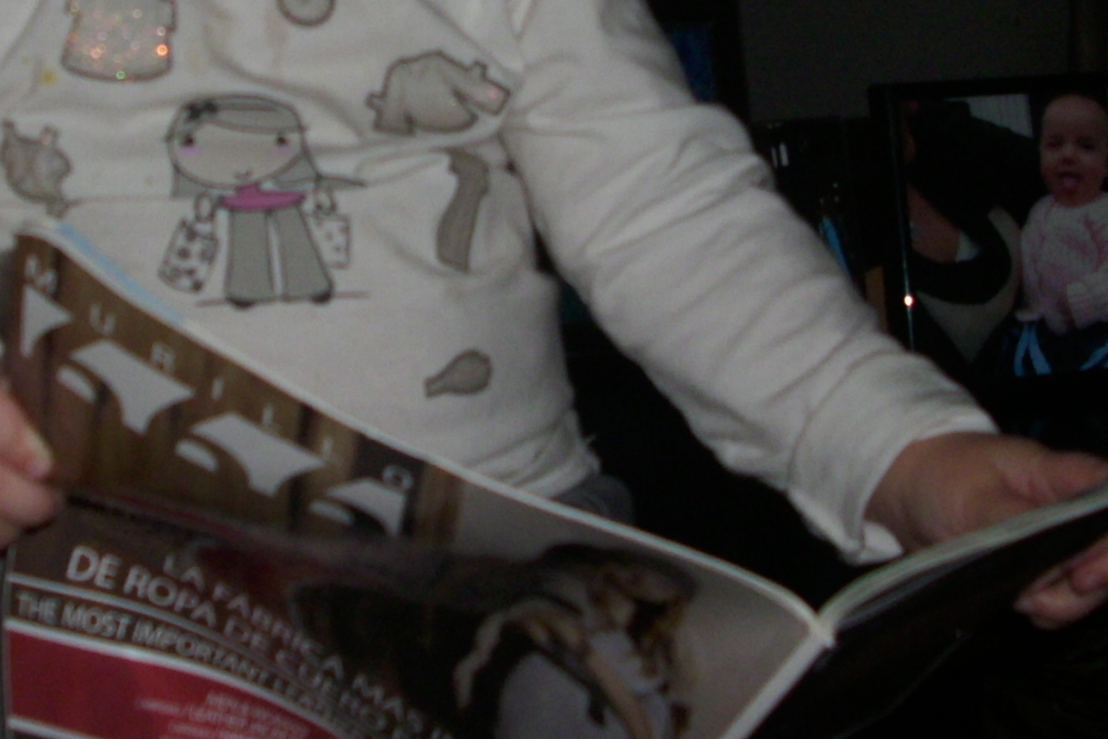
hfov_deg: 24.9
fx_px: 2492
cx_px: 367
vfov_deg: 16.6
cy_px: 36
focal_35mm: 81
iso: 50
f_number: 2.8
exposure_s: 1/200
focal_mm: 6.2
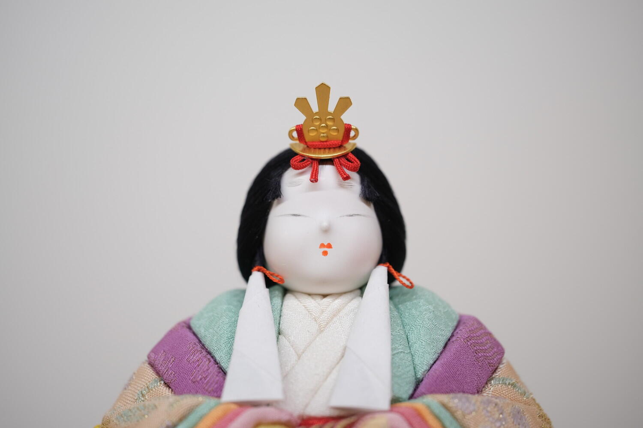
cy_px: 214
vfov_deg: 11.4
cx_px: 322
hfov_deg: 17.1
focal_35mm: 120
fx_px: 2143
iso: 200
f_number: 2.8
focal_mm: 80
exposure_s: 1/38
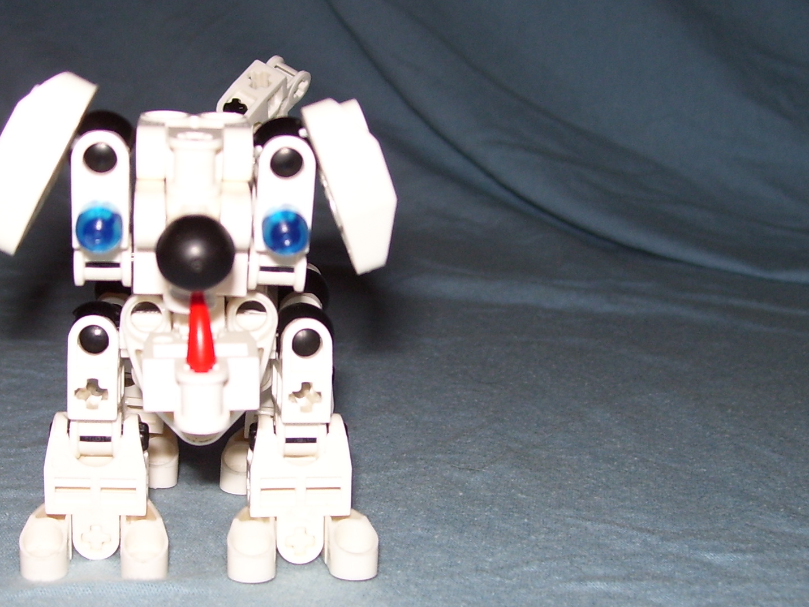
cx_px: 284
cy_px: 360
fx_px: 1356
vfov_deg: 25.2
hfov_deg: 33.0
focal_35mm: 58
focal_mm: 6
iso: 80
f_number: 2.7
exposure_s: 1/60
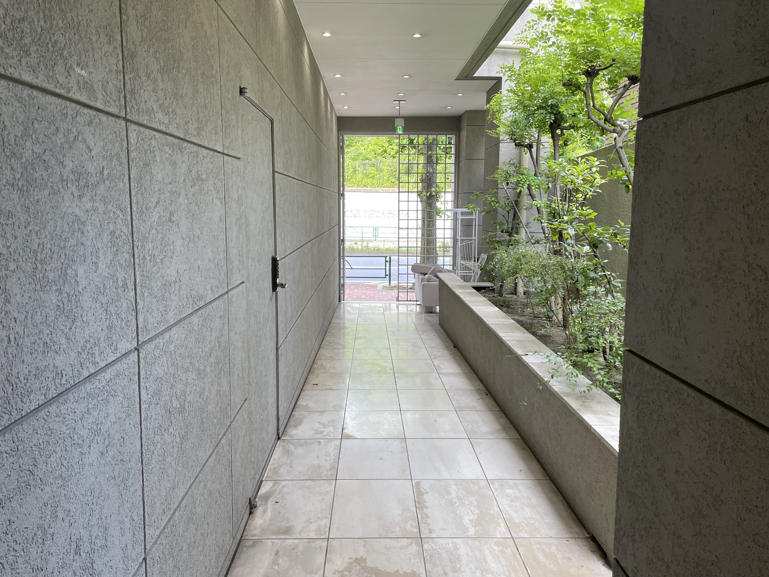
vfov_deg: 53.1
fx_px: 578
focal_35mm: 26
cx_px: 384
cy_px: 288
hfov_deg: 67.3
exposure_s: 1/100
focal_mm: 4.2
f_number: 1.6
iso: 50
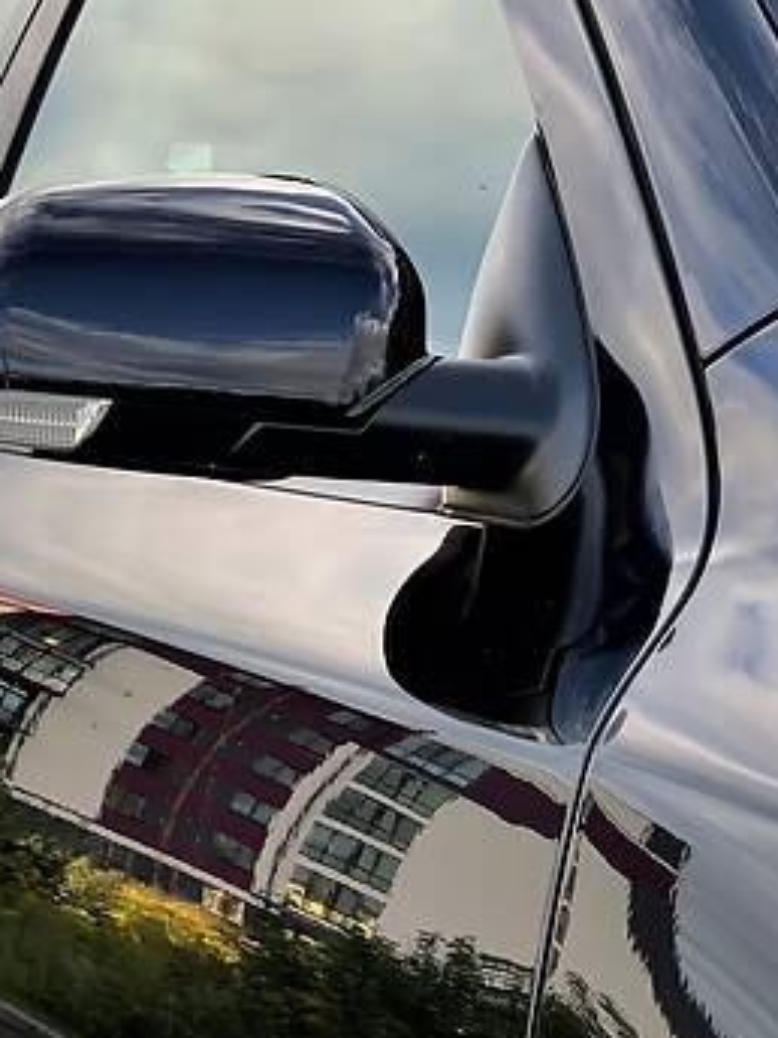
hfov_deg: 12.2
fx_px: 3626
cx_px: 121
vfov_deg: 16.2
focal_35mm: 121
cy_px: 685
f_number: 2.4
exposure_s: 1/122
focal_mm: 6
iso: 20
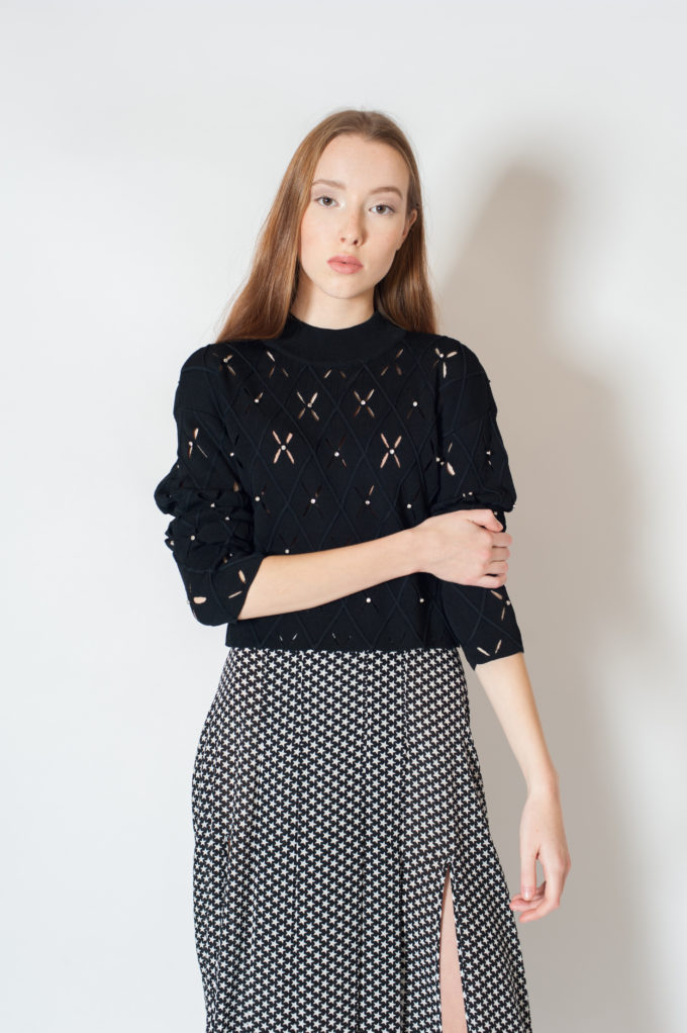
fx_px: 1433
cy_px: 516
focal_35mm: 50
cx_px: 344
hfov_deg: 27.0
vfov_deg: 39.6
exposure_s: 1/80
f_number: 4.5
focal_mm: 50
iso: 200
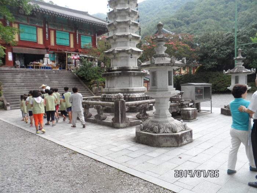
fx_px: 193
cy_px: 96
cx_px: 128
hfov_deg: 67.3
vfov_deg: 53.1
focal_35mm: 26
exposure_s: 1/90
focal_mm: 4.9
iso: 80
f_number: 3.3
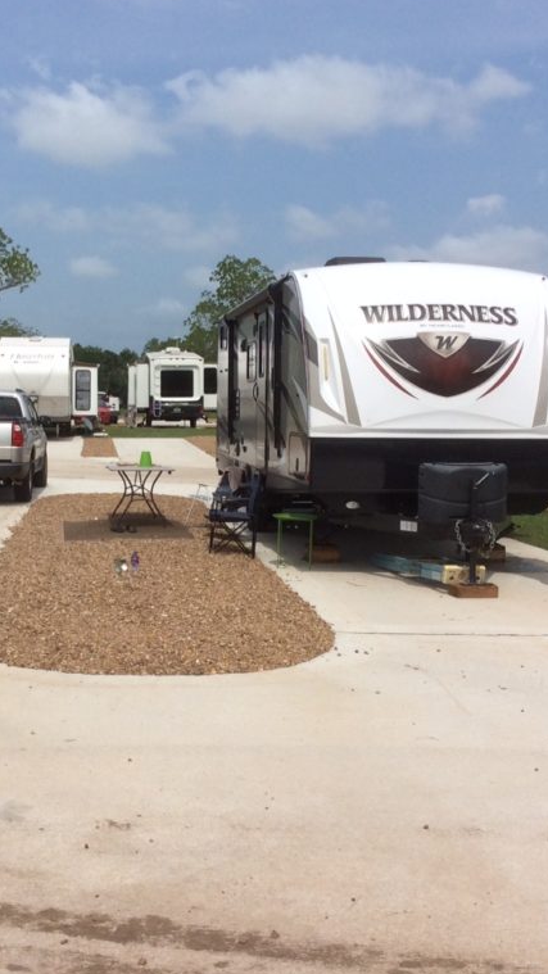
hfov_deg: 25.2
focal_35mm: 47
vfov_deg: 43.7
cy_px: 487
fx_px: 1214
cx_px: 162
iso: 32
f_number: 2.4
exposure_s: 1/2488
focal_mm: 3.3
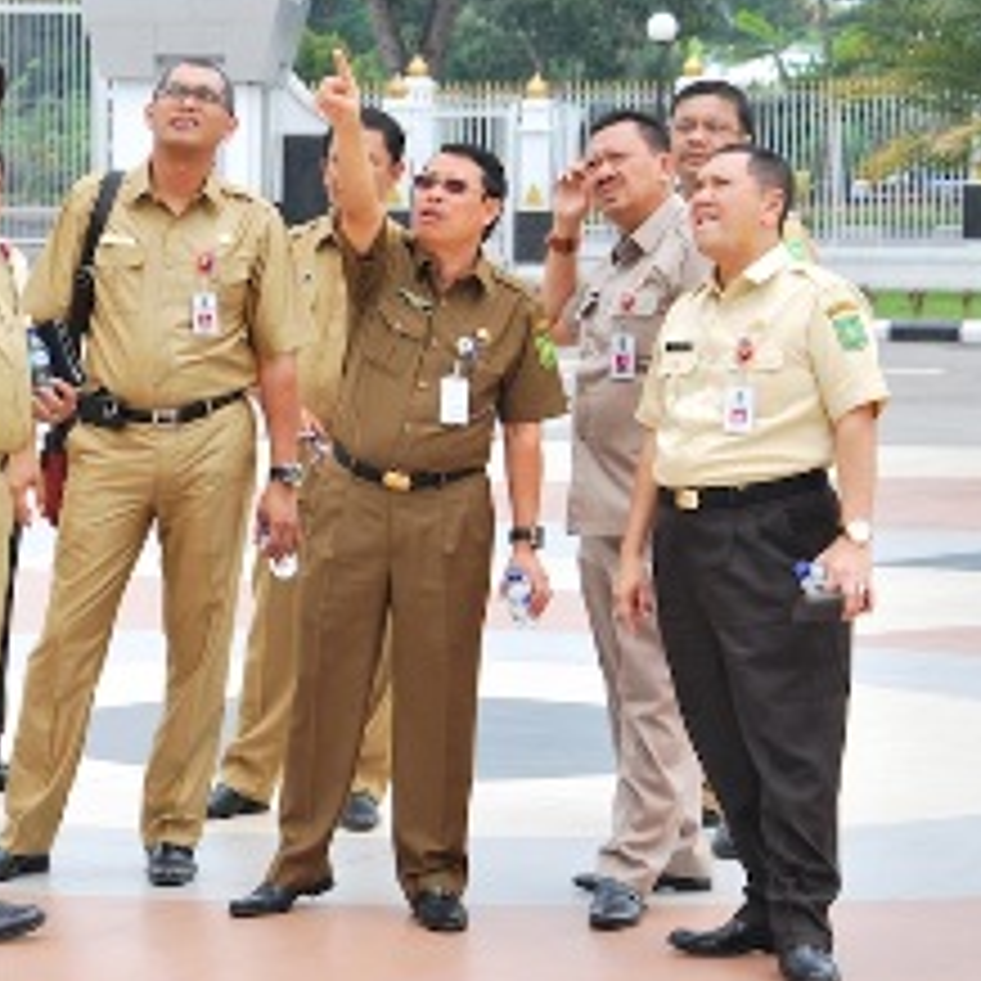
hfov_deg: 11.4
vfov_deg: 11.4
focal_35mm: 153
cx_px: 176
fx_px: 4906
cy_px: 448
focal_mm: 58
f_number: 8
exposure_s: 1/320
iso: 200
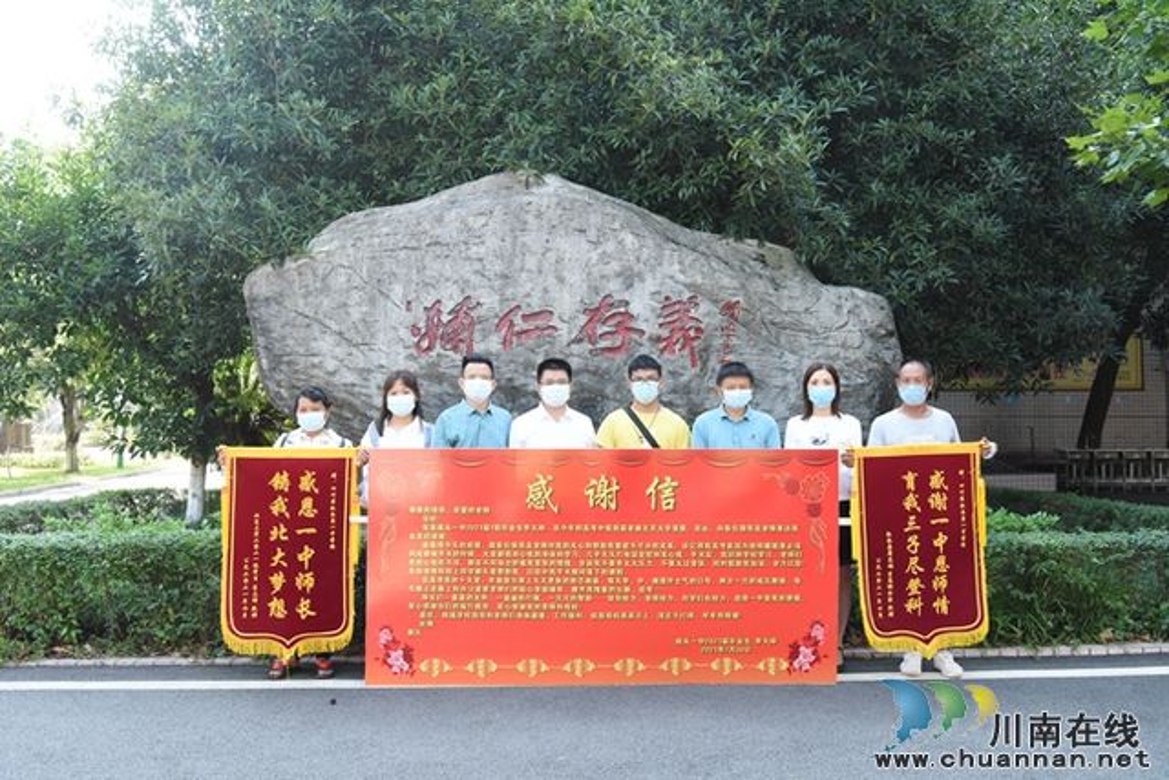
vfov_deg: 38.9
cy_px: 390
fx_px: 1104
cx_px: 584
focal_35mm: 34
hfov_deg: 55.8
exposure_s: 1/400
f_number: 10
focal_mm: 34
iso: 4000
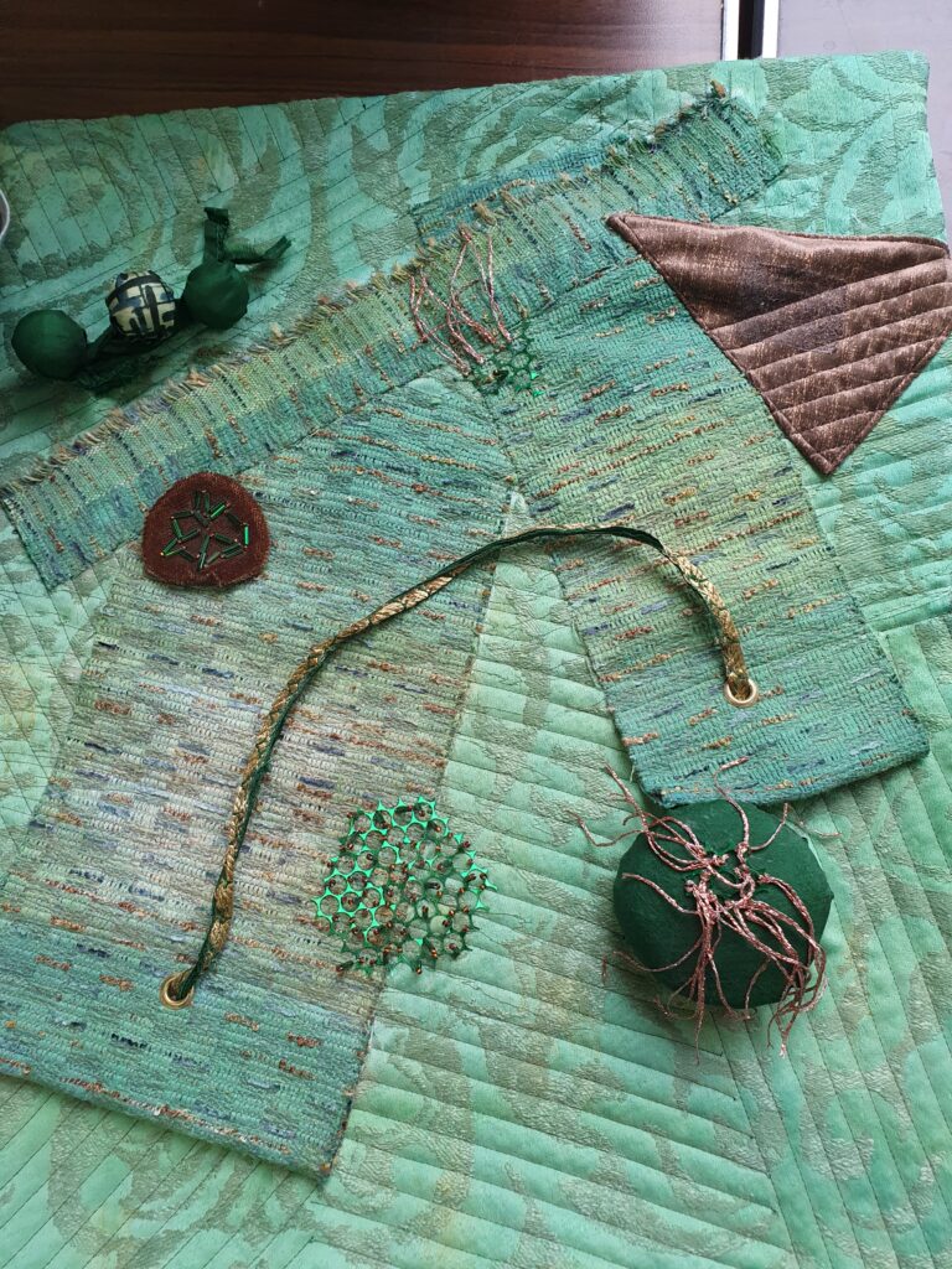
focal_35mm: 26
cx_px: 476
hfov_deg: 53.1
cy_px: 634
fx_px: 953
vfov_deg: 67.3
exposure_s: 1/100
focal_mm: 4.32
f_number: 2.4
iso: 125
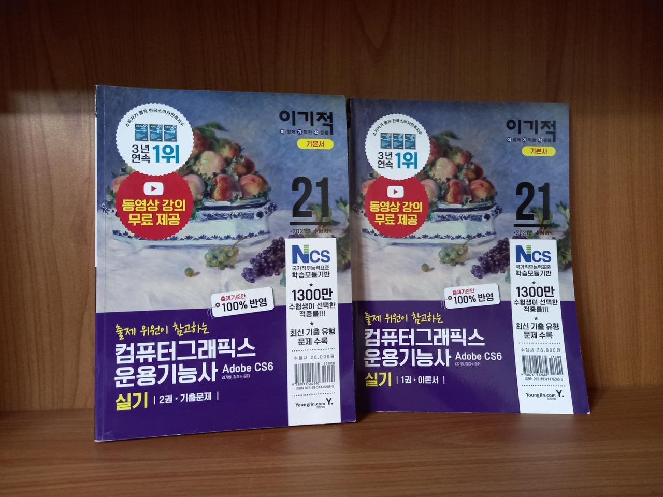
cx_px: 332
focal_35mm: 25
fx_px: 479
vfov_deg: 54.9
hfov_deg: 69.4
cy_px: 248
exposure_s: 1/24
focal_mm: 4.6
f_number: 2
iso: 250
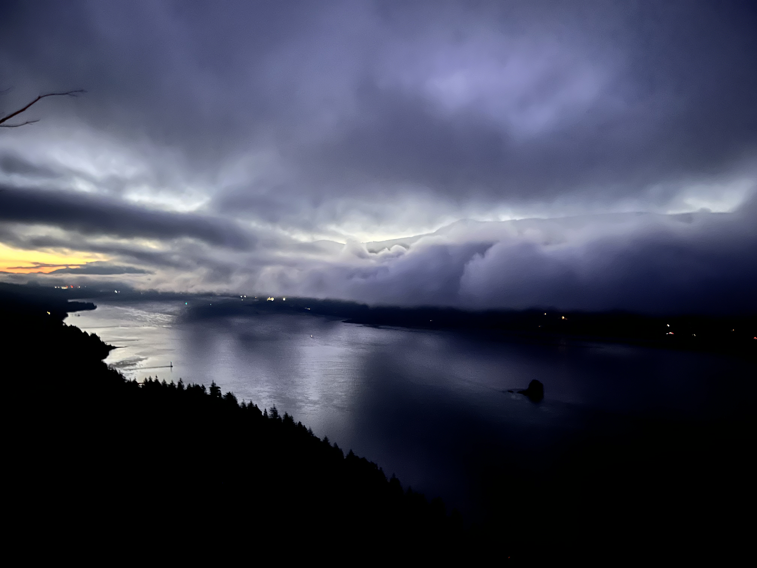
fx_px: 569
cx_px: 378
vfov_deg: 53.1
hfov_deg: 67.3
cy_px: 284
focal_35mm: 26
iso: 1250
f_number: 1.6
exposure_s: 1/2
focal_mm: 5.1
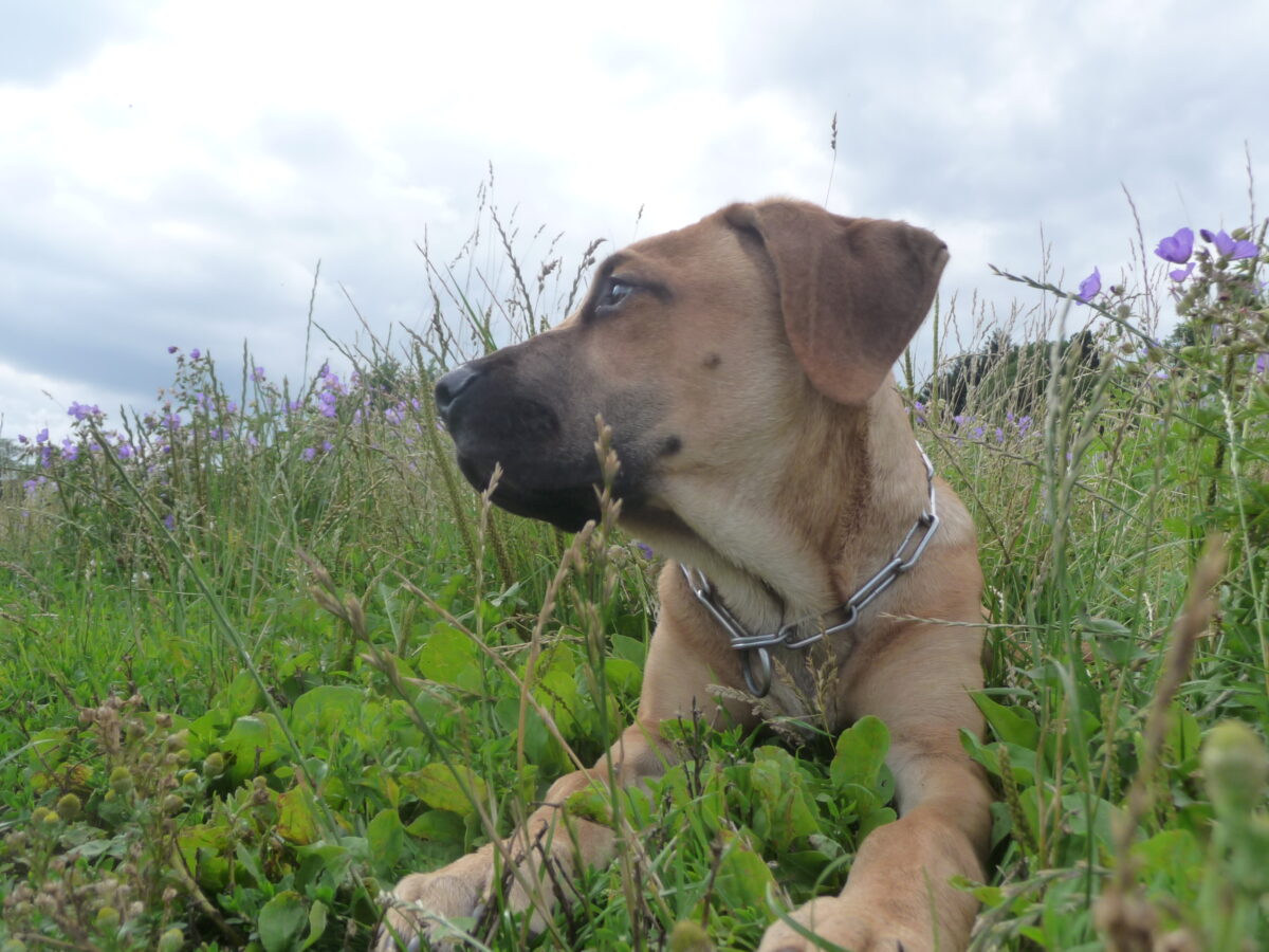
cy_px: 476
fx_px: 1246
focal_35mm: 34
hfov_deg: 54.0
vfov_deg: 41.8
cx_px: 634
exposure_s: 1/500
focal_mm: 5.6
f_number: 3.6
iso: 160
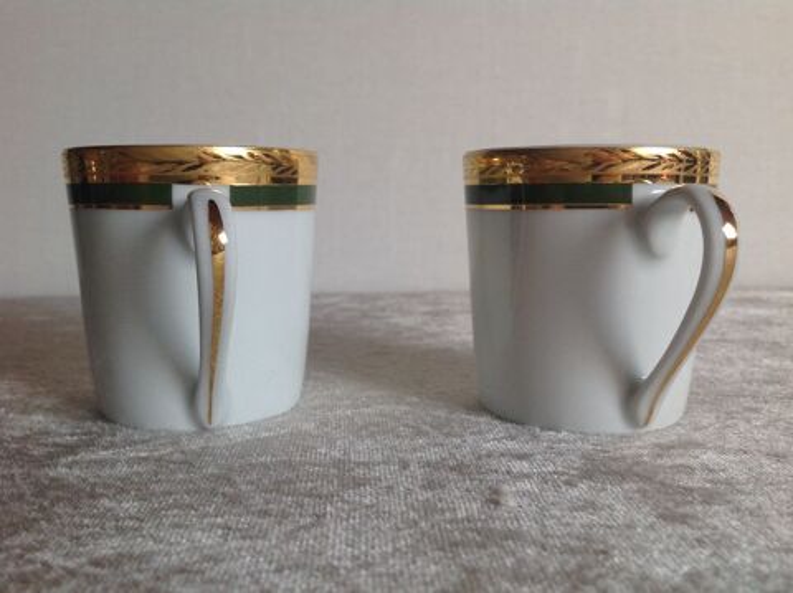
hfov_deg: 52.7
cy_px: 296
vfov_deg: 40.6
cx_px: 396
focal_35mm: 35
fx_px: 801
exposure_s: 1/120
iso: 80
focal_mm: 4.28
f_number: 2.4
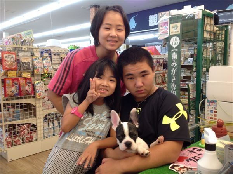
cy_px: 87
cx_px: 116
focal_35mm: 35
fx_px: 235
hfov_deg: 52.7
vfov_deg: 40.6
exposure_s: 1/30
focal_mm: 4.28
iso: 64
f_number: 2.4
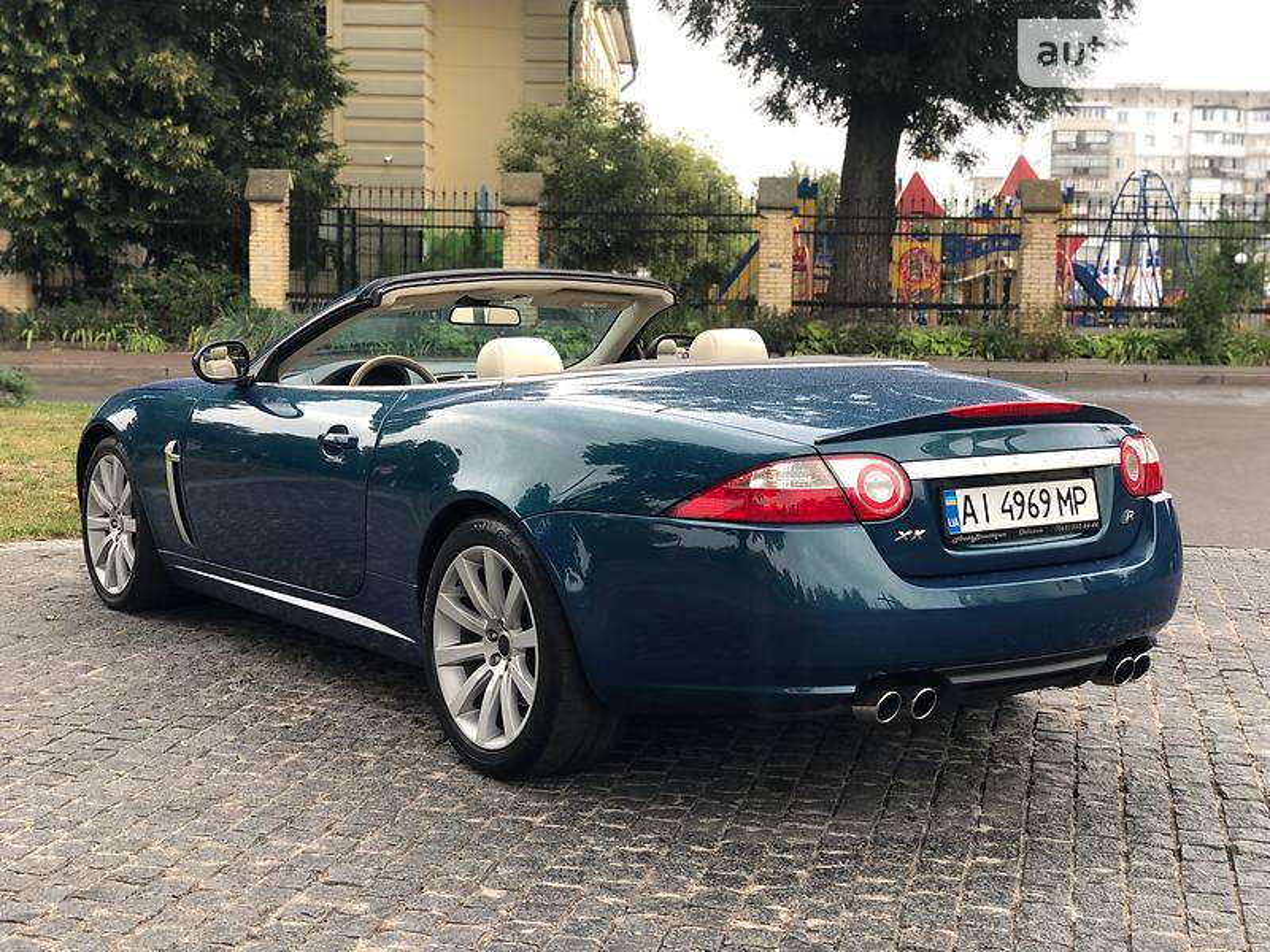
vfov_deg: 28.0
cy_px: 476
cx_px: 635
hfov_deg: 36.8
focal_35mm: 52
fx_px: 1908
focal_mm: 6
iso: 20
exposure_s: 1/60
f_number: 2.4
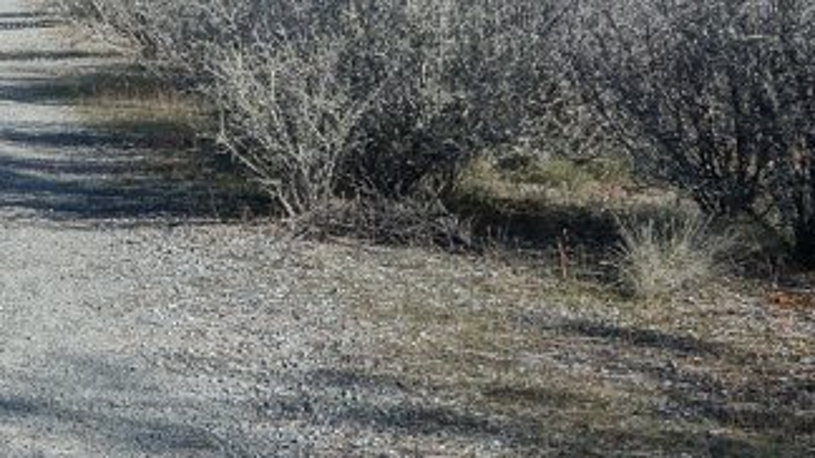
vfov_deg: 10.1
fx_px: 2571
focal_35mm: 119
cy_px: 48
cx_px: -25
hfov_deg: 17.5
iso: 100
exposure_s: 1/160
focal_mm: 24
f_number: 9
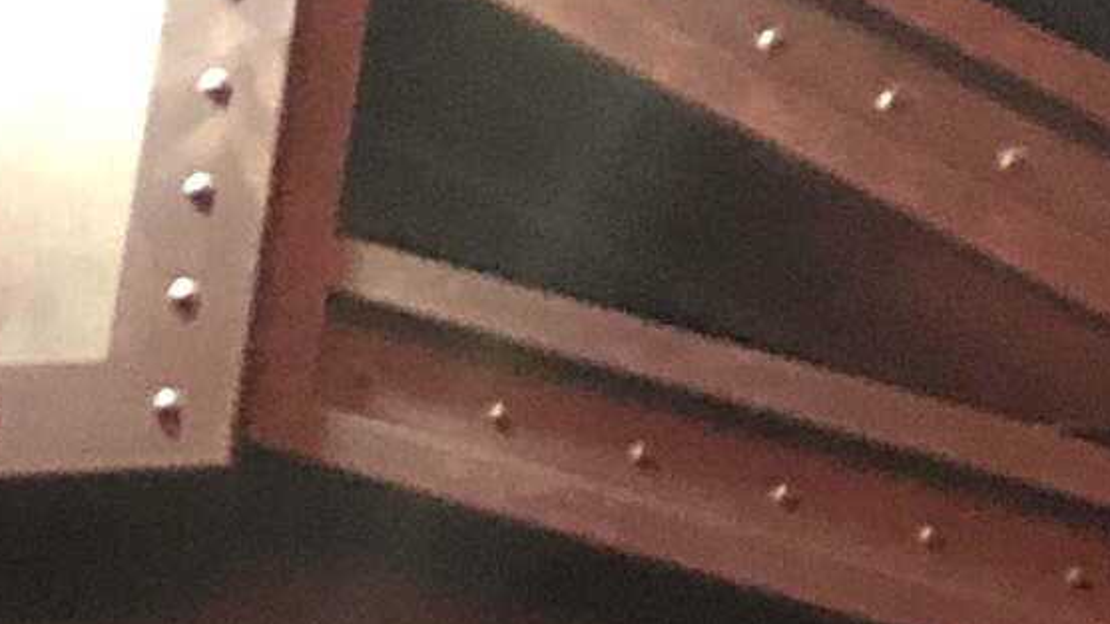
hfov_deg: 9.6
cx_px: -189
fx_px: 6503
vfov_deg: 5.1
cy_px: 2197
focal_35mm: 221
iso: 125
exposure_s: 1/4
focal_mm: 3.99
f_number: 1.8
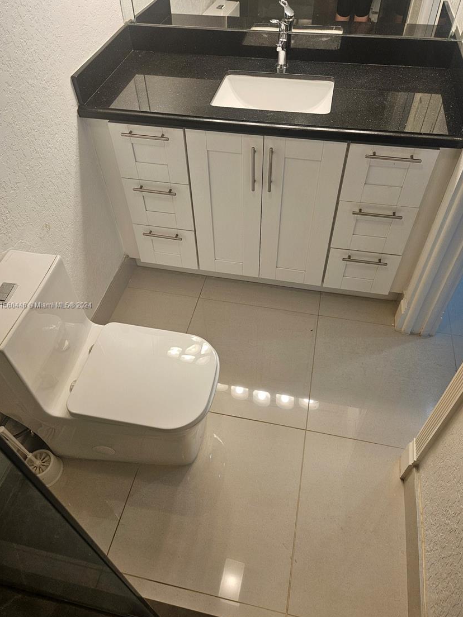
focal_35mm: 25
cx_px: 241
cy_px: 306
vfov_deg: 69.4
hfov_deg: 54.9
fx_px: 446
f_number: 1.8
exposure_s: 1/120
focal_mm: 5.4
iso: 100
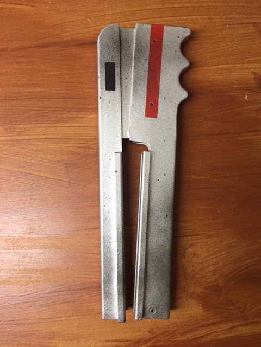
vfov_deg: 61.7
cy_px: 174
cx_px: 130
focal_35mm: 29
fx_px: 292
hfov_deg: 48.2
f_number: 2.2
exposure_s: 1/33
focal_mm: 4.15
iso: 80
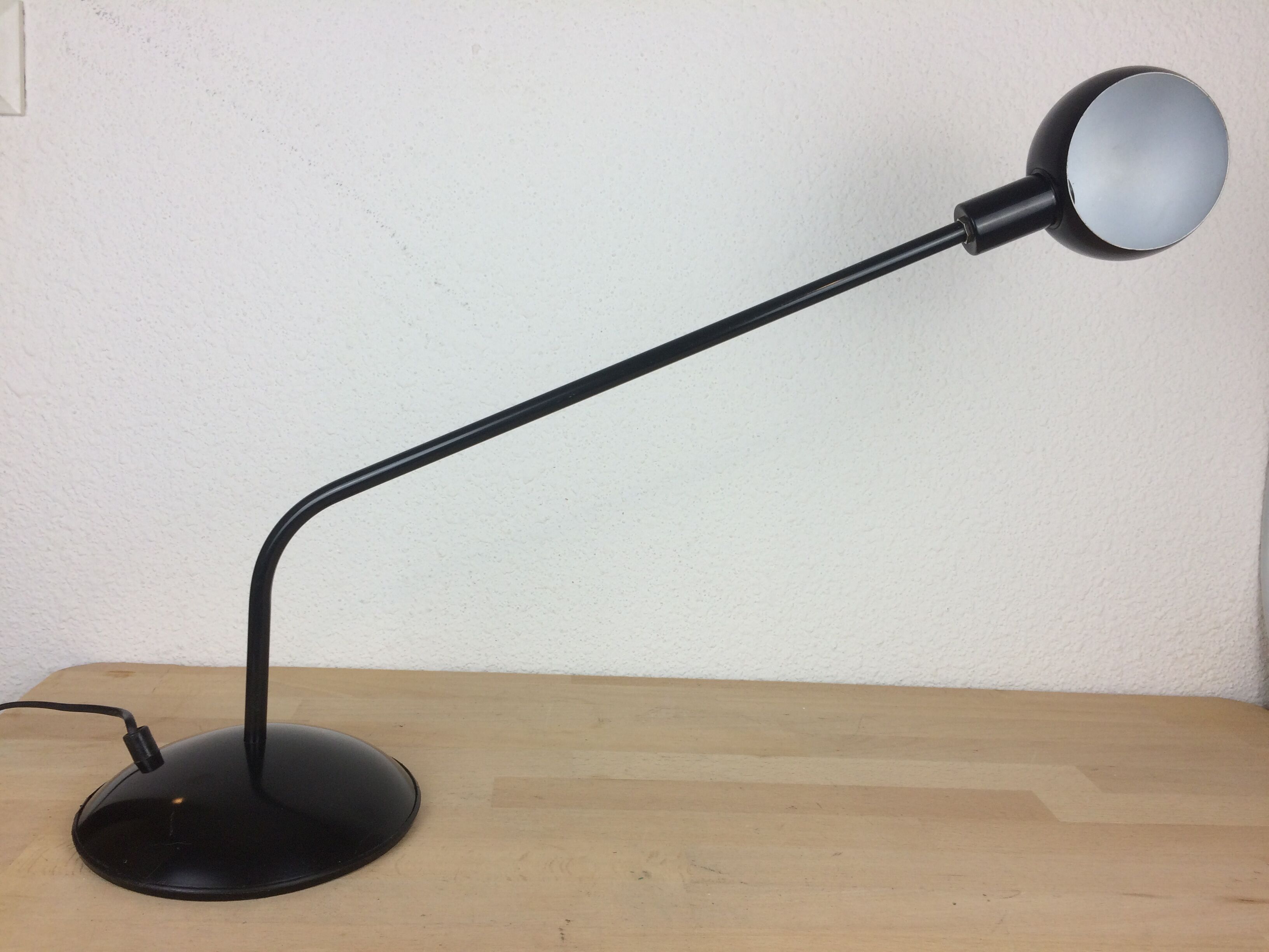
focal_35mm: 29
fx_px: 1063
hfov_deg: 61.7
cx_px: 634
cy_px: 476
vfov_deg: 48.2
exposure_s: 1/100
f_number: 2.2
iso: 40
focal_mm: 4.15
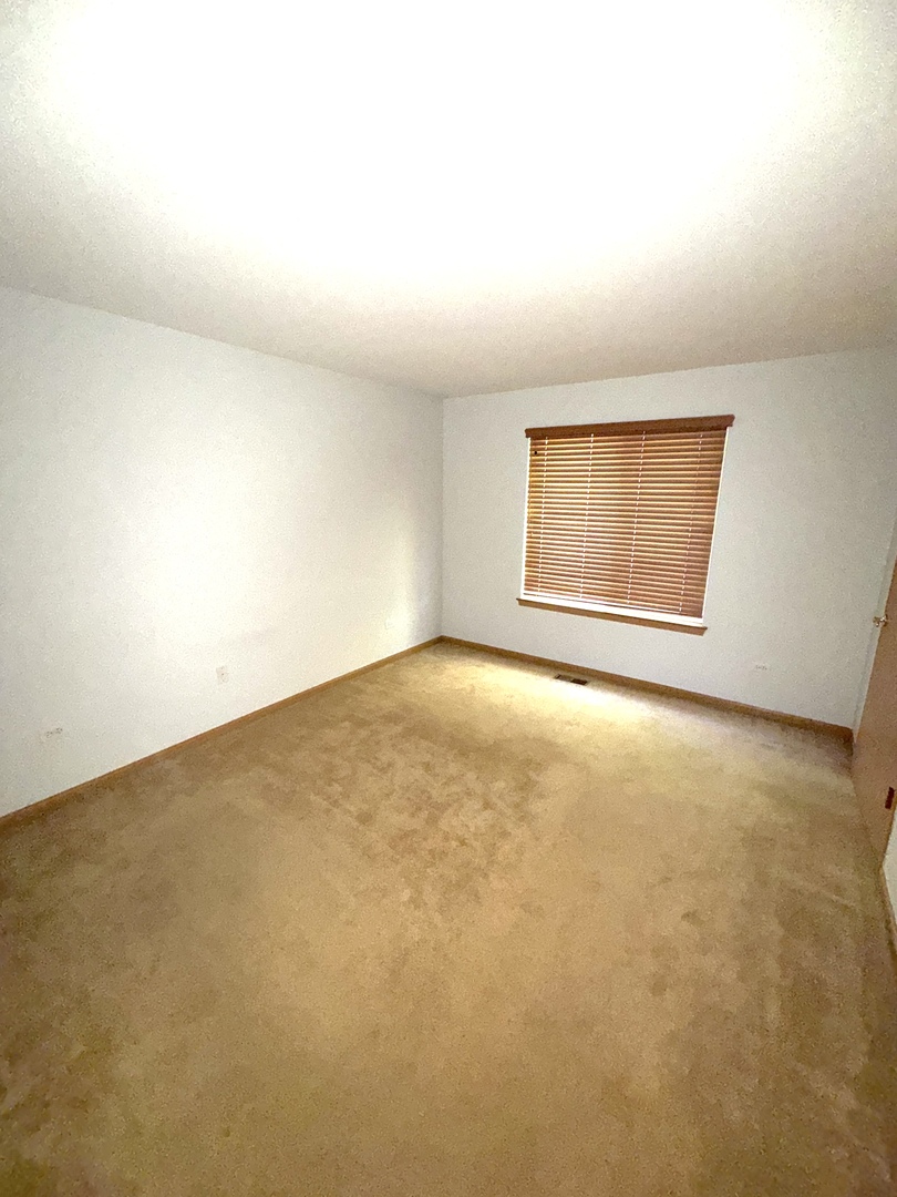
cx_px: 448
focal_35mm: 14
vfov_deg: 102.1
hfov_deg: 85.7
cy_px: 598
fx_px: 484
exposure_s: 1/30
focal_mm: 2.22
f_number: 2.2
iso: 400
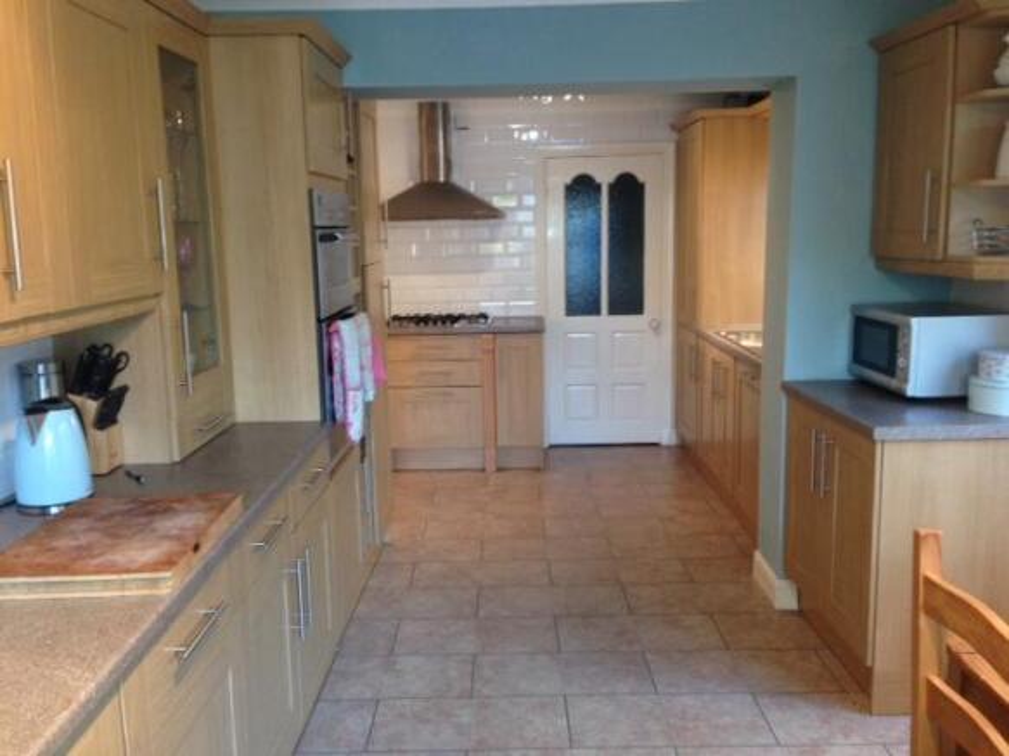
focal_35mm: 33
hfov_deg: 55.4
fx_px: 962
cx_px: 504
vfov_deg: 42.9
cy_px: 378
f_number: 2.4
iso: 125
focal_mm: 4.12
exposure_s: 1/20
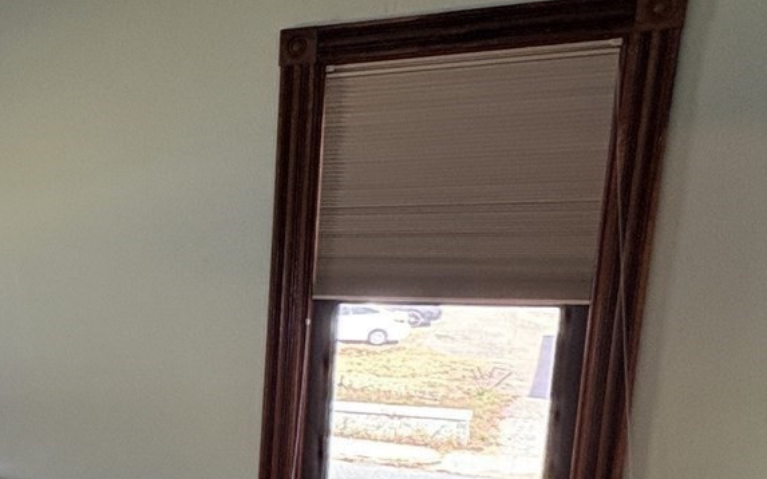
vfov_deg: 23.5
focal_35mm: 53
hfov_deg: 32.4
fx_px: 1108
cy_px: 467
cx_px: -126
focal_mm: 2.22
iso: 200
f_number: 2.2
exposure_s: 1/67
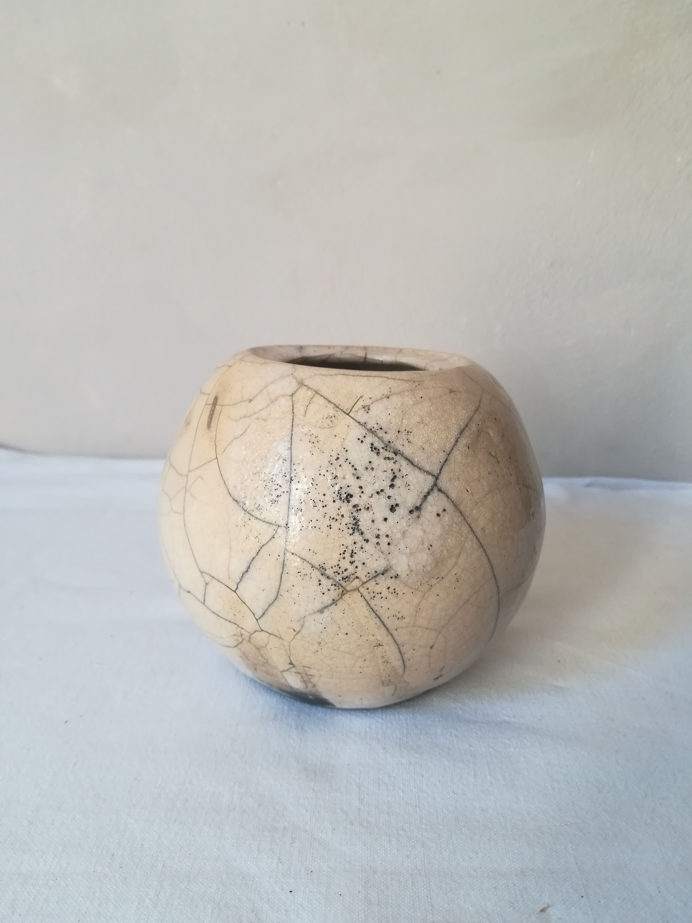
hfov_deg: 53.1
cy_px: 462
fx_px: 693
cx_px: 346
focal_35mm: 26
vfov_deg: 67.3
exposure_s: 1/33.3
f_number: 2.2
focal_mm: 3.83
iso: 125
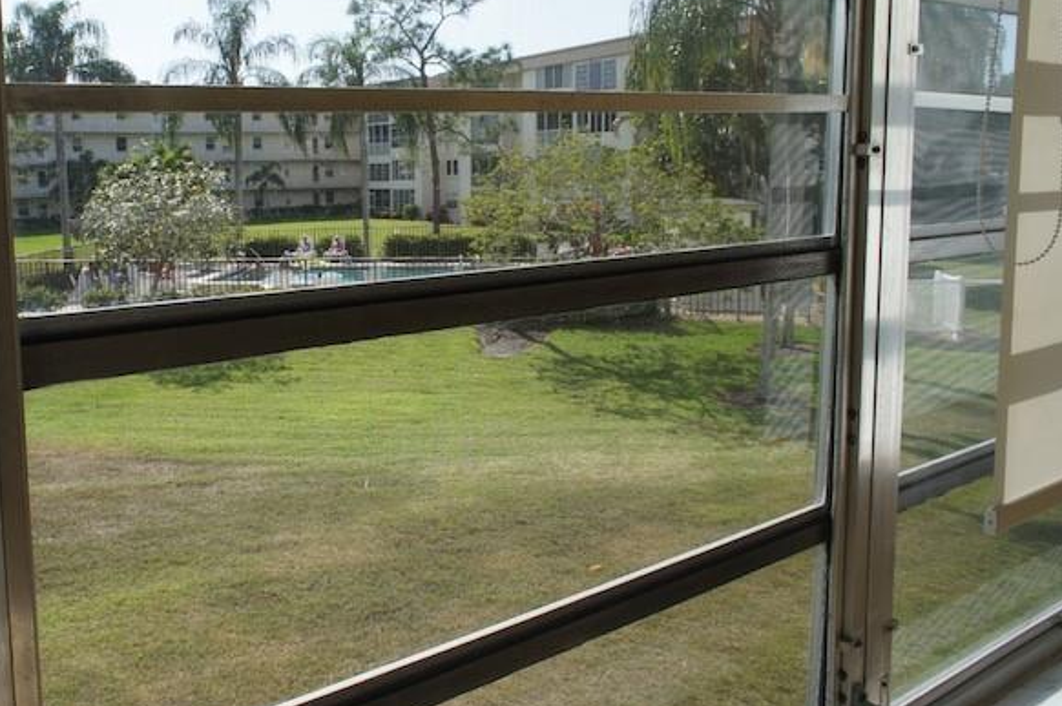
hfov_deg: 56.2
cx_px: 367
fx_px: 973
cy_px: 281
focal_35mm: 33
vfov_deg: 39.7
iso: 200
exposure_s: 1/100
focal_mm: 16
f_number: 11
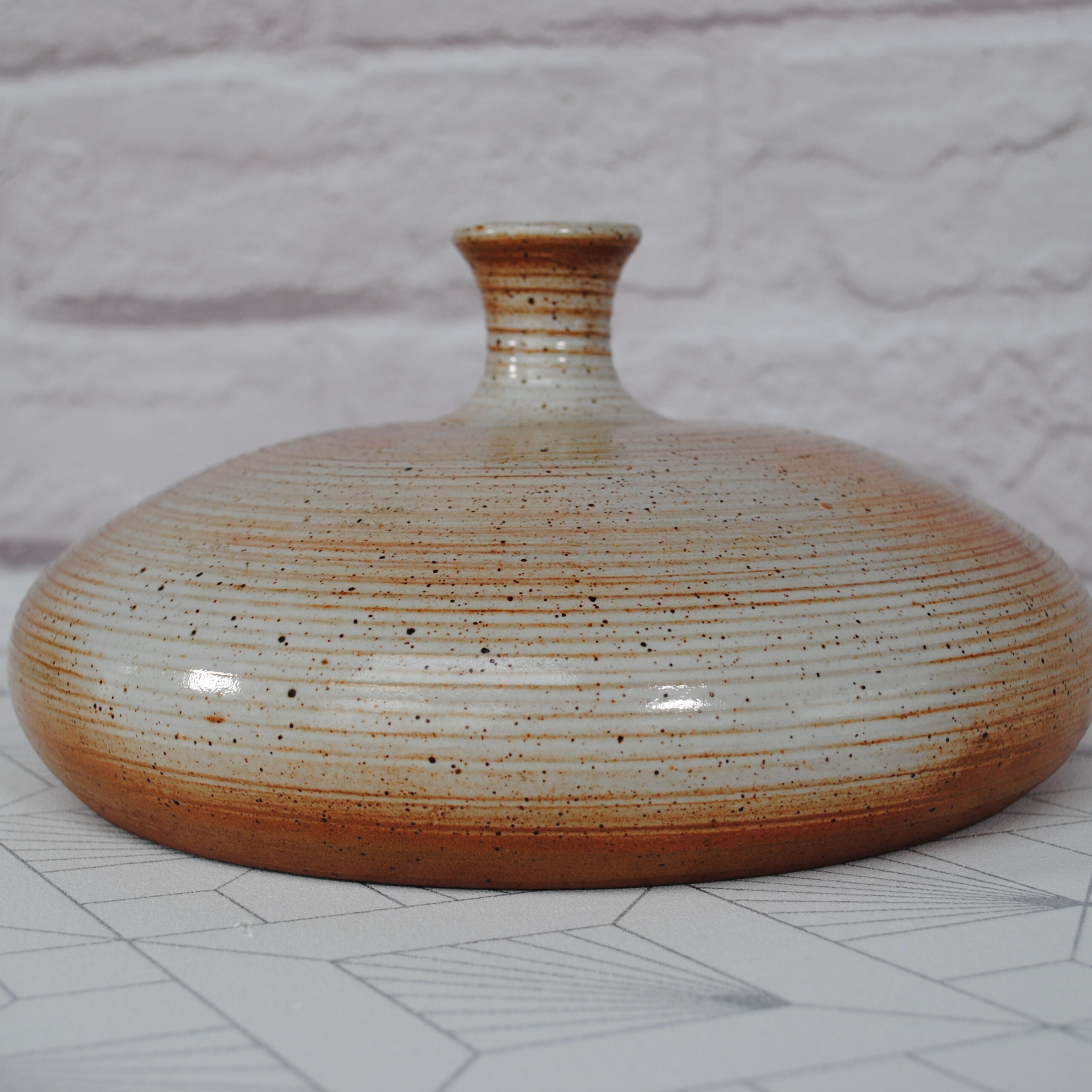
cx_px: 517
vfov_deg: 30.7
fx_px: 1986
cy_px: 546
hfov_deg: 30.7
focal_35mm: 56
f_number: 5.6
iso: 200
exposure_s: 1/125
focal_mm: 29
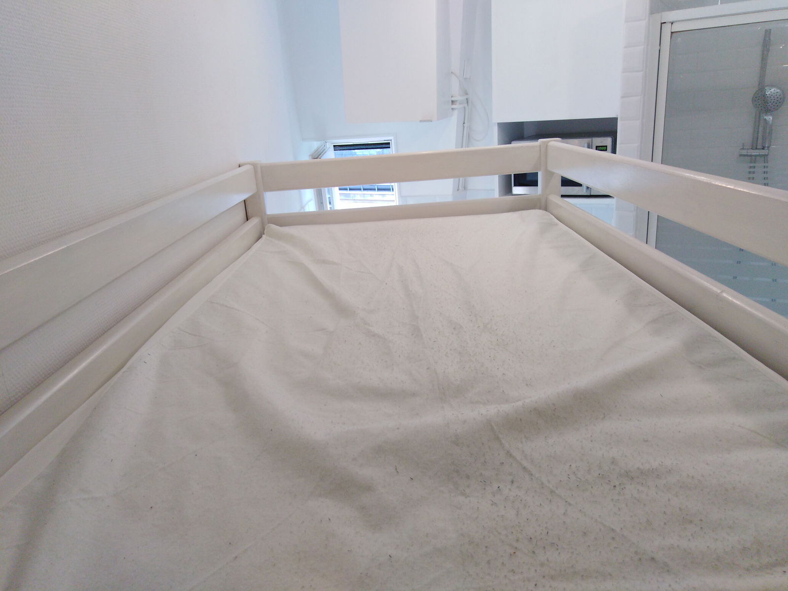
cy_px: 296
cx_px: 394
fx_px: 592
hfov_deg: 67.3
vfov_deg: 53.1
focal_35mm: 26
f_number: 2.2
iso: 107
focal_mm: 3.46
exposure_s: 1/30
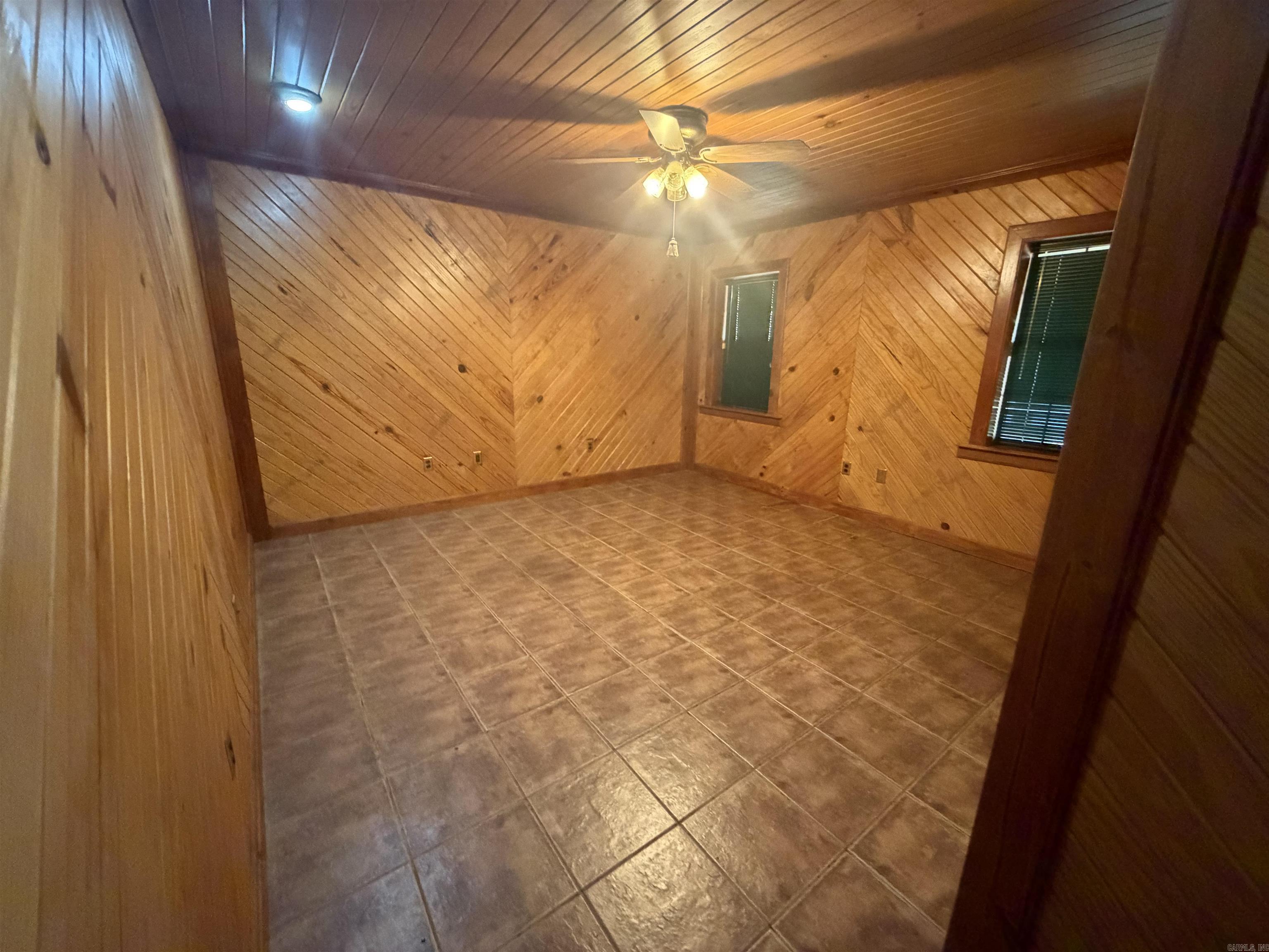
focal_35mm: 14
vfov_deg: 85.7
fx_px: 513
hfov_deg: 102.1
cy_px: 476
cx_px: 634
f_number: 2.2
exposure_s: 1/60
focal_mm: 2.22
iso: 1250
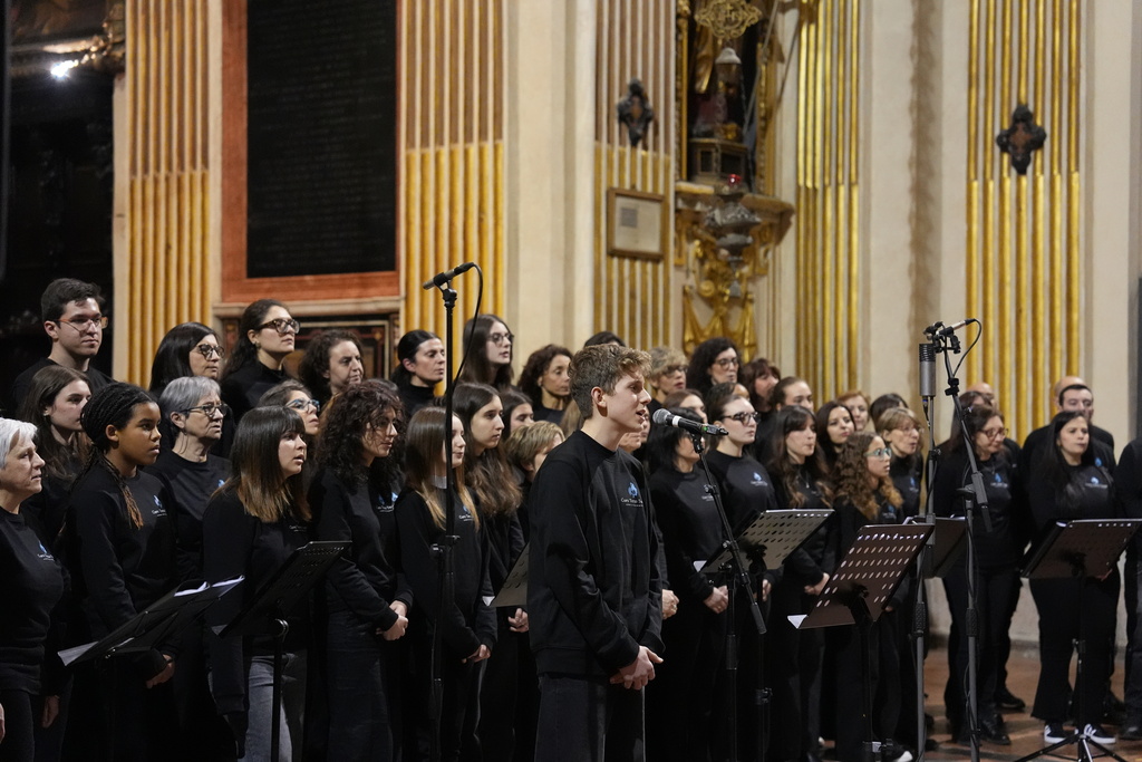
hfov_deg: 28.8
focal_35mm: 70
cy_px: 381
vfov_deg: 19.5
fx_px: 2221
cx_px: 571
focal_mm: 70
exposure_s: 1/125
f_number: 2.8
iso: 6400
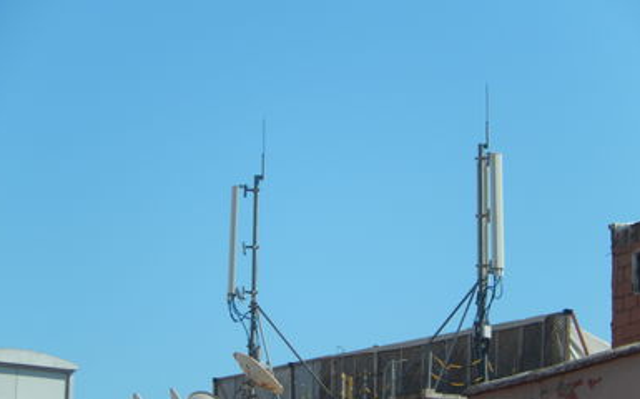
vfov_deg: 6.4
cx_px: 313
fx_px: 3556
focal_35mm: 204
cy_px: 236
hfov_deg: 10.3
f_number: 5.7
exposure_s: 1/500
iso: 125
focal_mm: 33.3
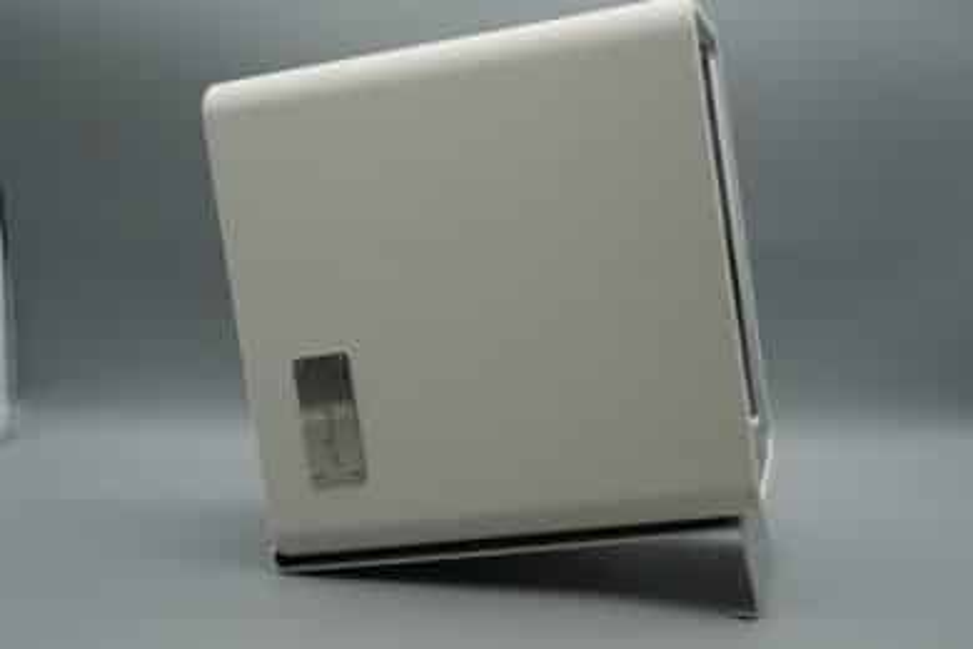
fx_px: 1243
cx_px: 486
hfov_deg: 42.7
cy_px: 324
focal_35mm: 46
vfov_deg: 29.2
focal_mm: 46
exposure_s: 1/50
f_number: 9
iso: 250
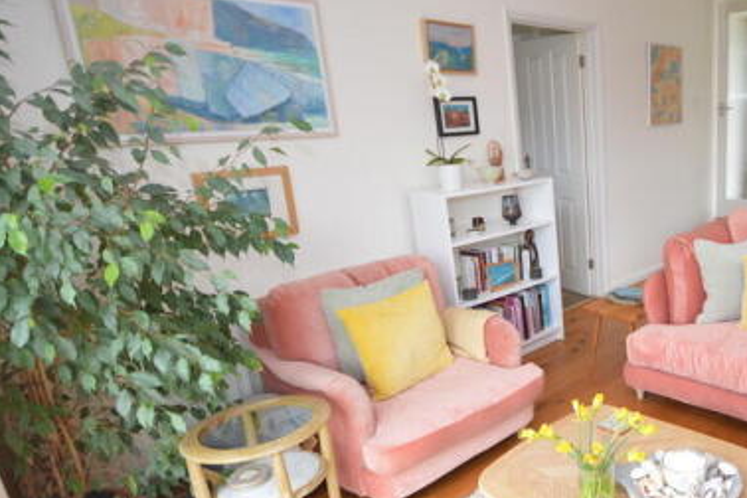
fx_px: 539
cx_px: 644
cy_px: 283
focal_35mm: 26
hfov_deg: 60.8
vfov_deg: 49.4
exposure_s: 1/80
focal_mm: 10
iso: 400
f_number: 4.5
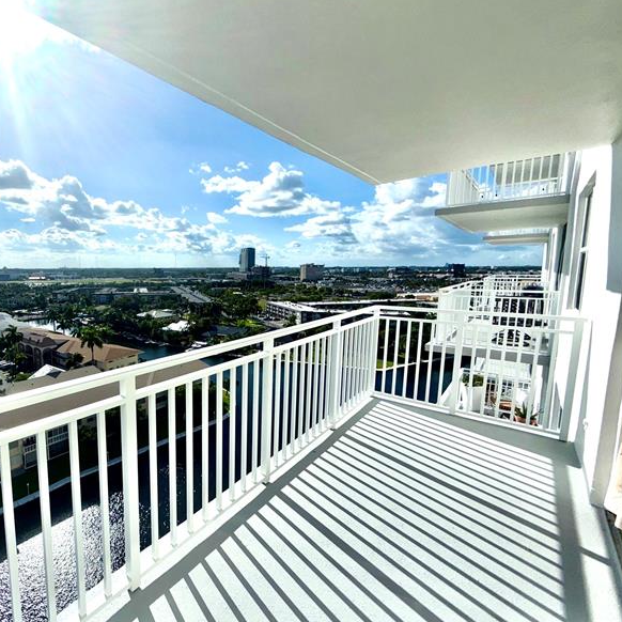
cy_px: 310
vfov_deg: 84.0
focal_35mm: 17
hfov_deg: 81.1
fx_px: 346
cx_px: 206
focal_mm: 2.22
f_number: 2.2
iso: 16
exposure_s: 1/4149
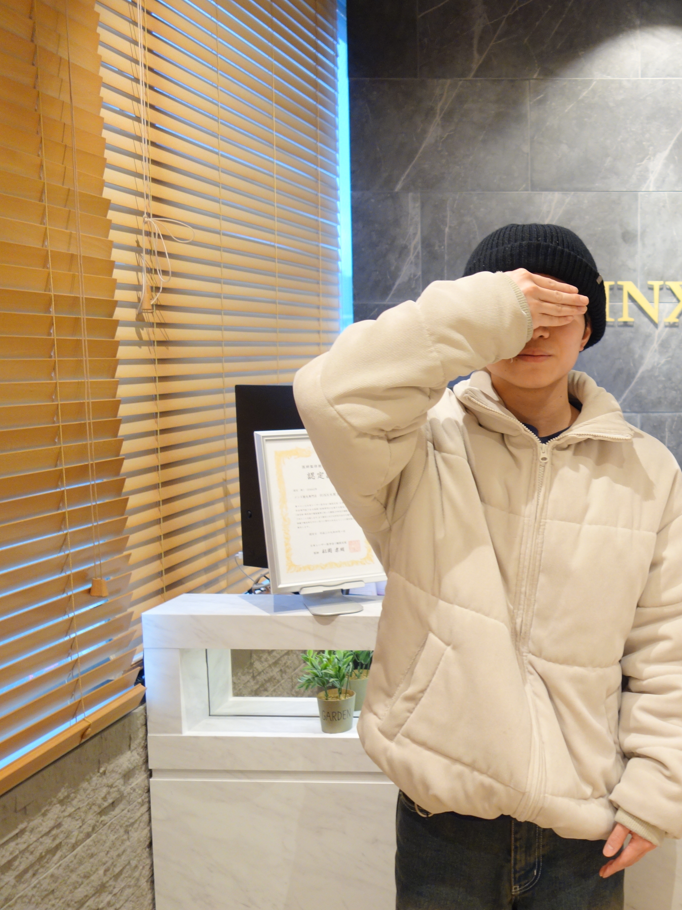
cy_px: 455
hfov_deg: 32.0
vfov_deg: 44.8
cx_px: 661
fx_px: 1103
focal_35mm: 42
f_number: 2
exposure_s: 1/30
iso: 250
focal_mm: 10.63
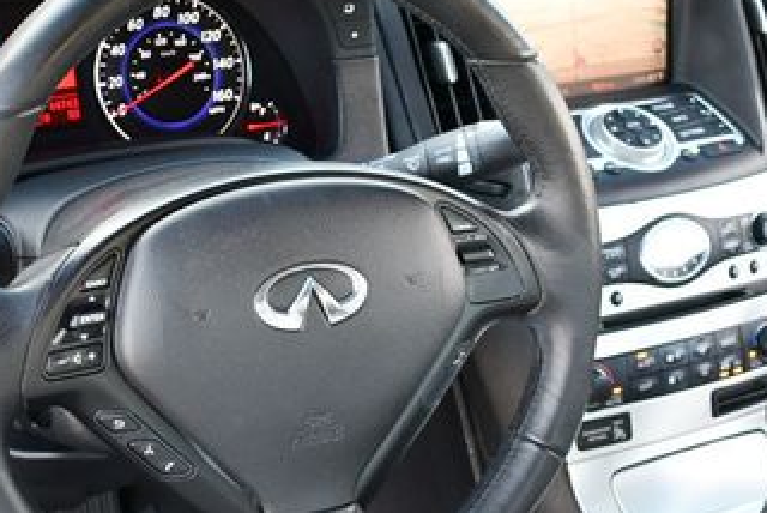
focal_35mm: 88
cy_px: 304
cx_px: 393
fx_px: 1877
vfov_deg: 15.6
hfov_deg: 23.1
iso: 800
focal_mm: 22
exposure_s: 1/160
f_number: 3.8
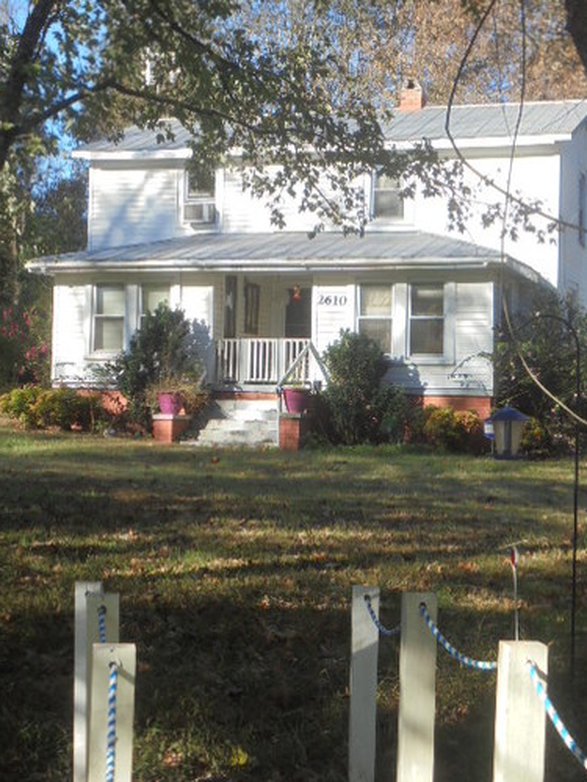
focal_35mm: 65
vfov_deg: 29.8
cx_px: 322
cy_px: 374
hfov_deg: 22.6
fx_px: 1470
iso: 100
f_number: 5.2
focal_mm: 10.1
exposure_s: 1/200
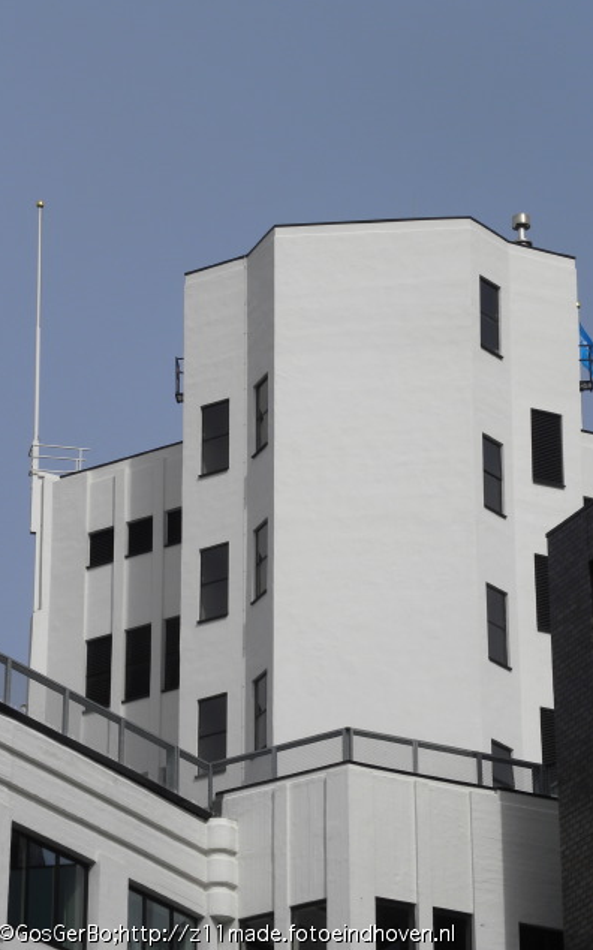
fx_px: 3984
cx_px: 326
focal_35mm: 154
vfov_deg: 13.6
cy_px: 474
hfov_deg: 8.5
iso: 64
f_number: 7.1
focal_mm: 25.7
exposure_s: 1/392
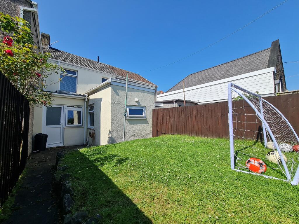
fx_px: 112
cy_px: 112
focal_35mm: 13
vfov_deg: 89.9
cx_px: 150
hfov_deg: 106.2
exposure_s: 1/1792
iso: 64
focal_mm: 2.2
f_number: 2.2
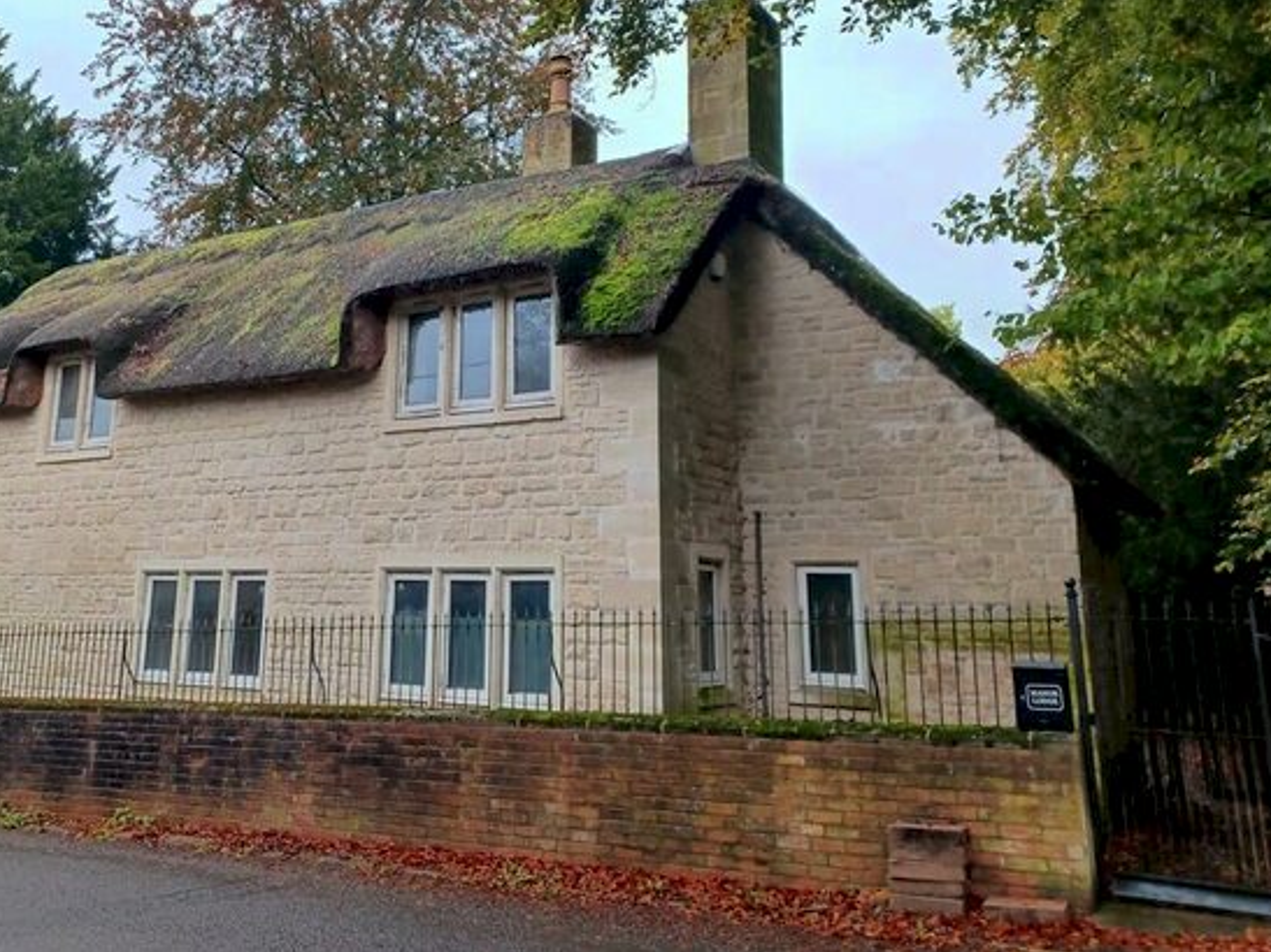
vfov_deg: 43.7
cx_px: 502
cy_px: 347
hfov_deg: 56.3
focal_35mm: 32
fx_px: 1175
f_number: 1.8
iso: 40
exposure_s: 1/50
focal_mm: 4.6
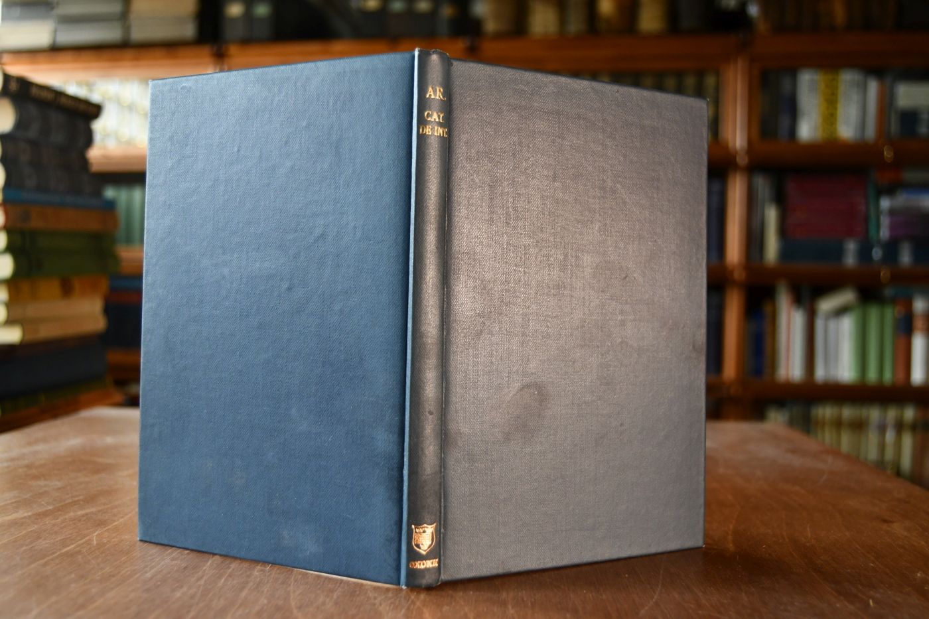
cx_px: 464
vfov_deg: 38.9
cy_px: 310
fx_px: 877
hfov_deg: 55.8
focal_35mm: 34
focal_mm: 23
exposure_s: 1/125
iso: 900
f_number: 3.8
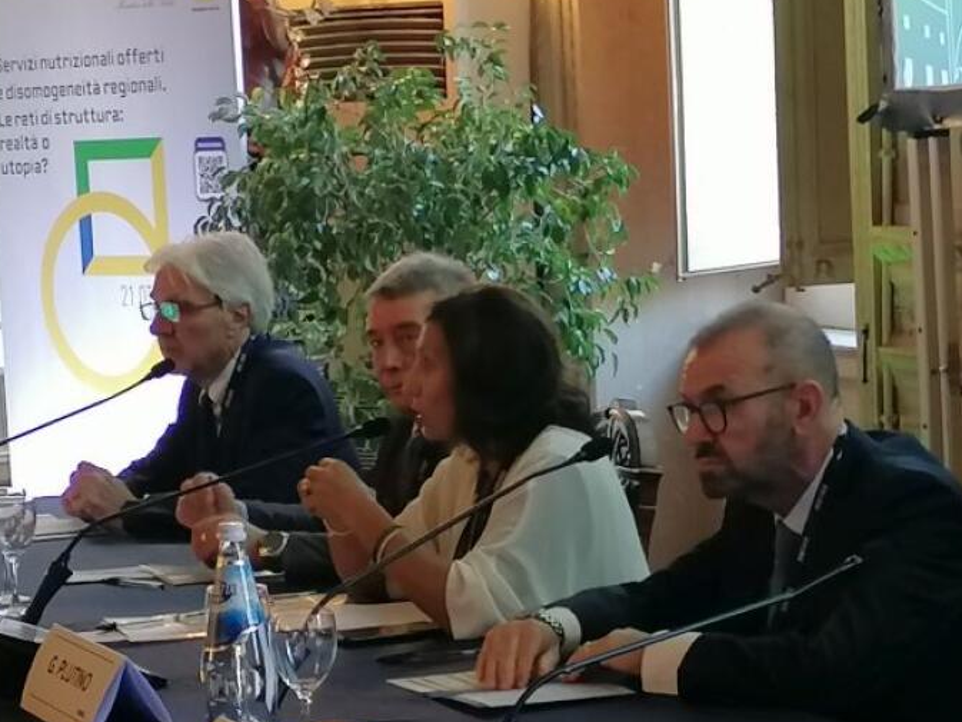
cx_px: 619
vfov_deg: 12.0
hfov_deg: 16.0
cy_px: 555
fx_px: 3419
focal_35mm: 123
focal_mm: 4.75
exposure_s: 1/33.3
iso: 200
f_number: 1.8
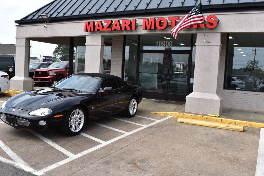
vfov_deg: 39.9
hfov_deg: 57.2
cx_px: 132
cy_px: 88
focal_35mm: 33
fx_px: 242
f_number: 11
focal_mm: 22
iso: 400
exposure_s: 1/500
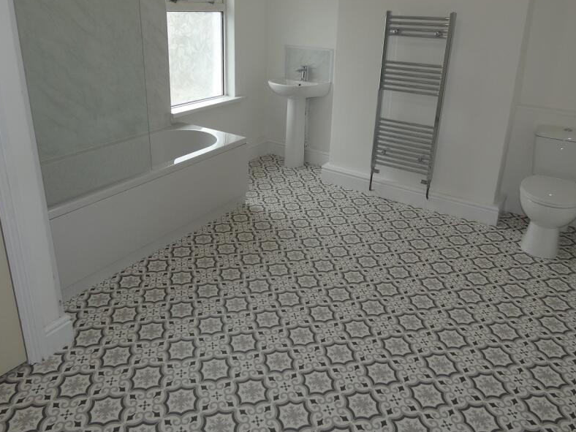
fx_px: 433
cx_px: 276
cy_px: 155
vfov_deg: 52.3
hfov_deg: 67.3
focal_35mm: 26
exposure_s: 1/60
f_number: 2.8
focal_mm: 3.6
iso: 80
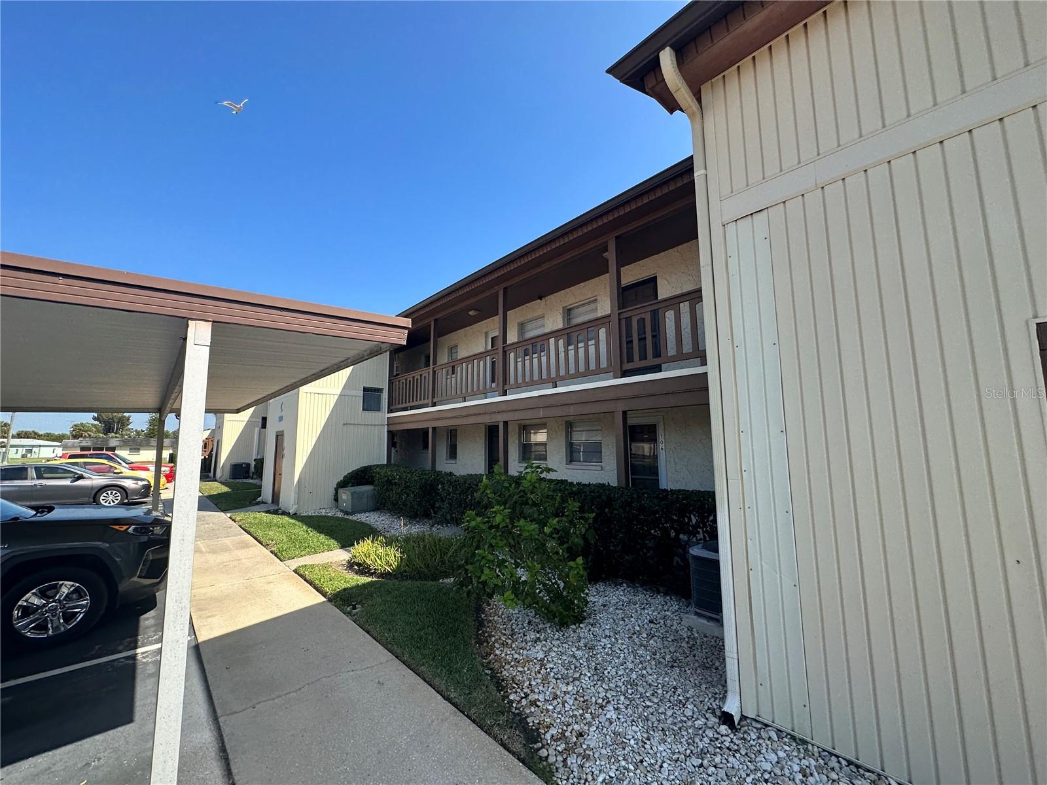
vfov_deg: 85.7
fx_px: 423
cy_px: 392
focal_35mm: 14
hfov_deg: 102.1
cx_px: 524
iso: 40
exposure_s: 1/739
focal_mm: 2.22
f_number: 2.2
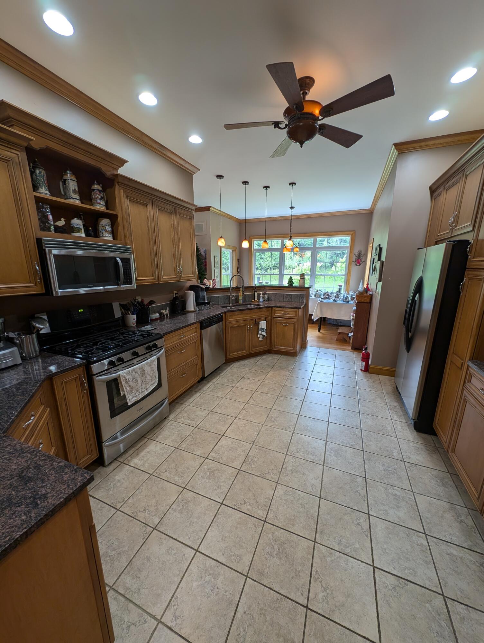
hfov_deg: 94.6
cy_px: 322
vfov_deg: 110.5
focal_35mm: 12
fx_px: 223
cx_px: 242
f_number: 1.95
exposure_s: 1/30
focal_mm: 2.23
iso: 40
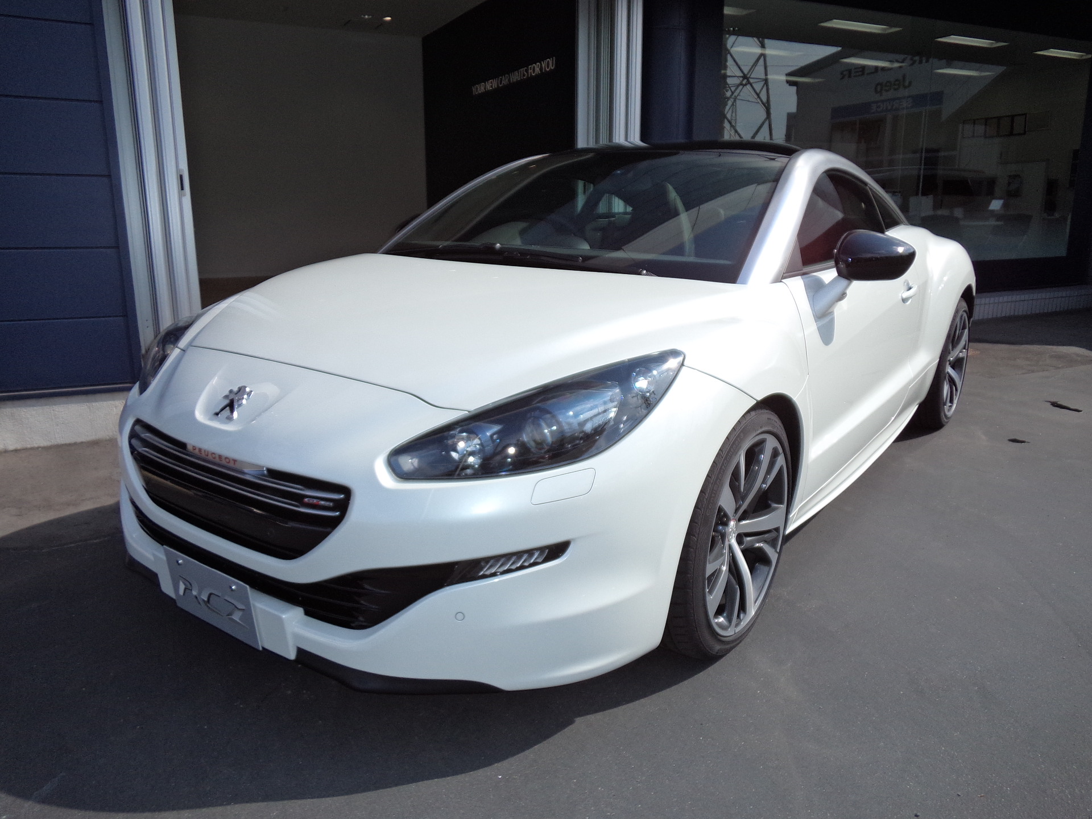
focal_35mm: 26
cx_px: 546
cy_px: 410
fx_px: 820
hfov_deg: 67.3
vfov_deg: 53.1
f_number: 3.3
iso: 80
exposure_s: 1/1250
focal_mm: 4.6
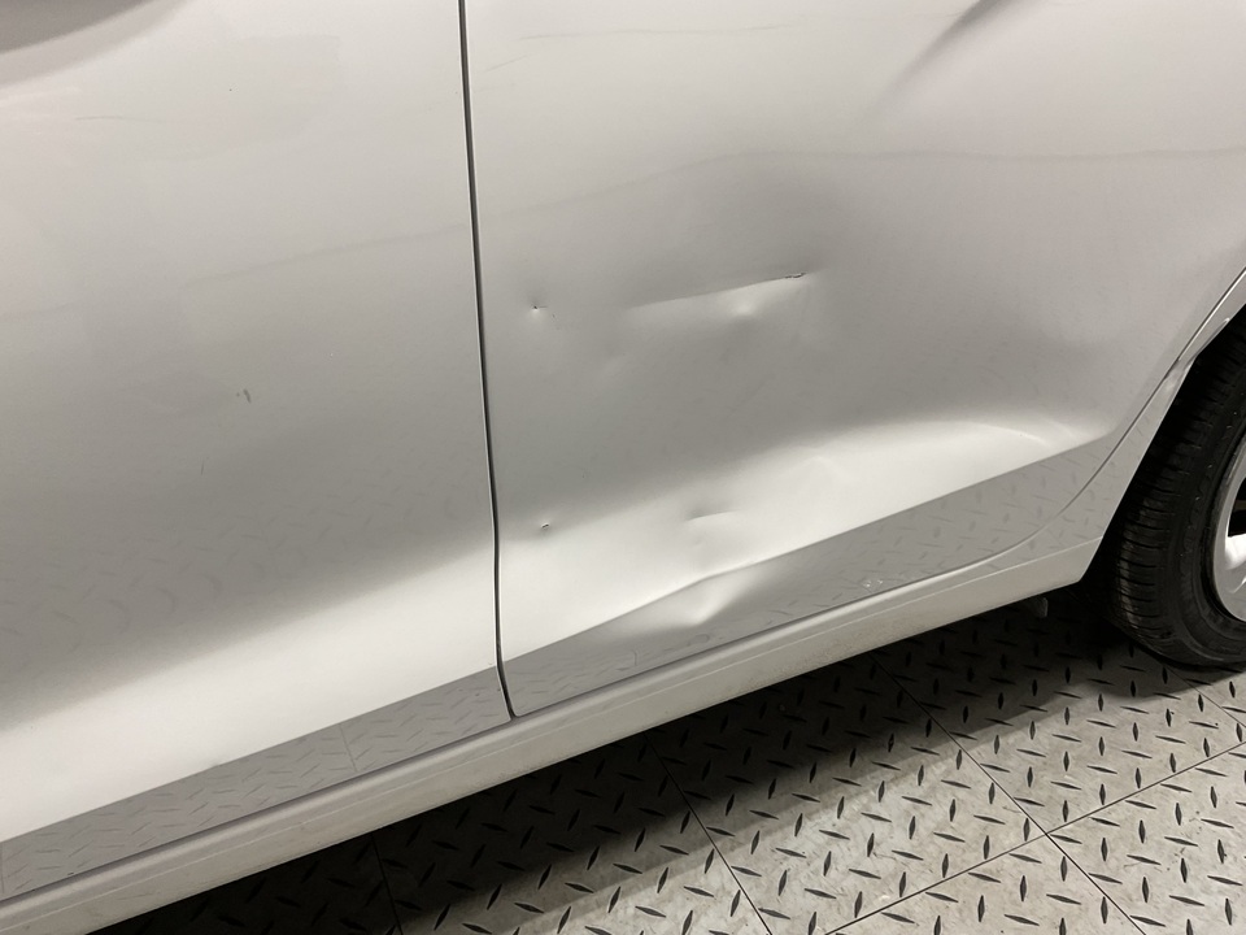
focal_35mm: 29
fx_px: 1044
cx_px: 623
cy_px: 468
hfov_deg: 61.7
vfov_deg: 48.2
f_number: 1.8
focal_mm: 3
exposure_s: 1/60
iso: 50
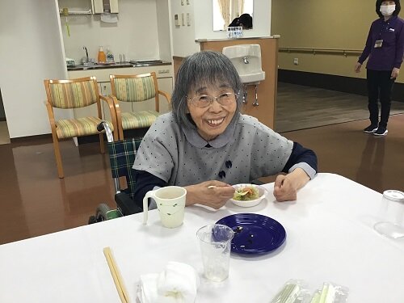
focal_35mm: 31
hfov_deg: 58.4
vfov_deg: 45.4
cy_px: 152
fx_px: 362
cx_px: 202
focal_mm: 3.3
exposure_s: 1/30
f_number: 2.4
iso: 32
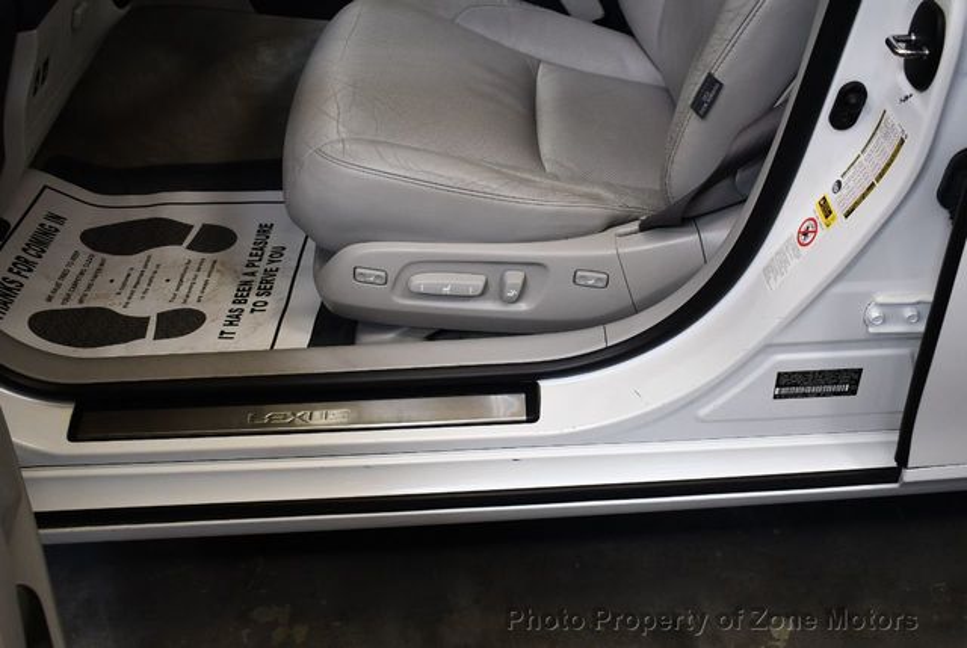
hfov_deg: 53.1
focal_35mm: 36
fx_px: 969
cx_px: 484
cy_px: 324
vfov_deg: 37.0
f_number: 3.5
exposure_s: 1/160
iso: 800
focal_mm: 18
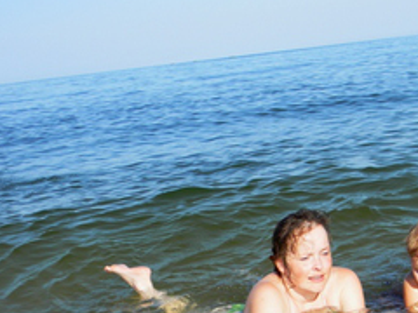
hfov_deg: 24.6
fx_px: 930
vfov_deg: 18.8
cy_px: 278
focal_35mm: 77
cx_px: 373
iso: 80
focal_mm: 7.3
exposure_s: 1/747
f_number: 3.8
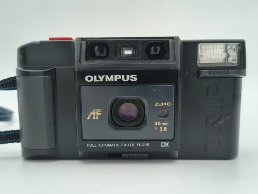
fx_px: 179
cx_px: 129
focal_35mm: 24
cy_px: 97
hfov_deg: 71.5
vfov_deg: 56.9
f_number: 1.8
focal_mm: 5.56
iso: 100
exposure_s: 1/328
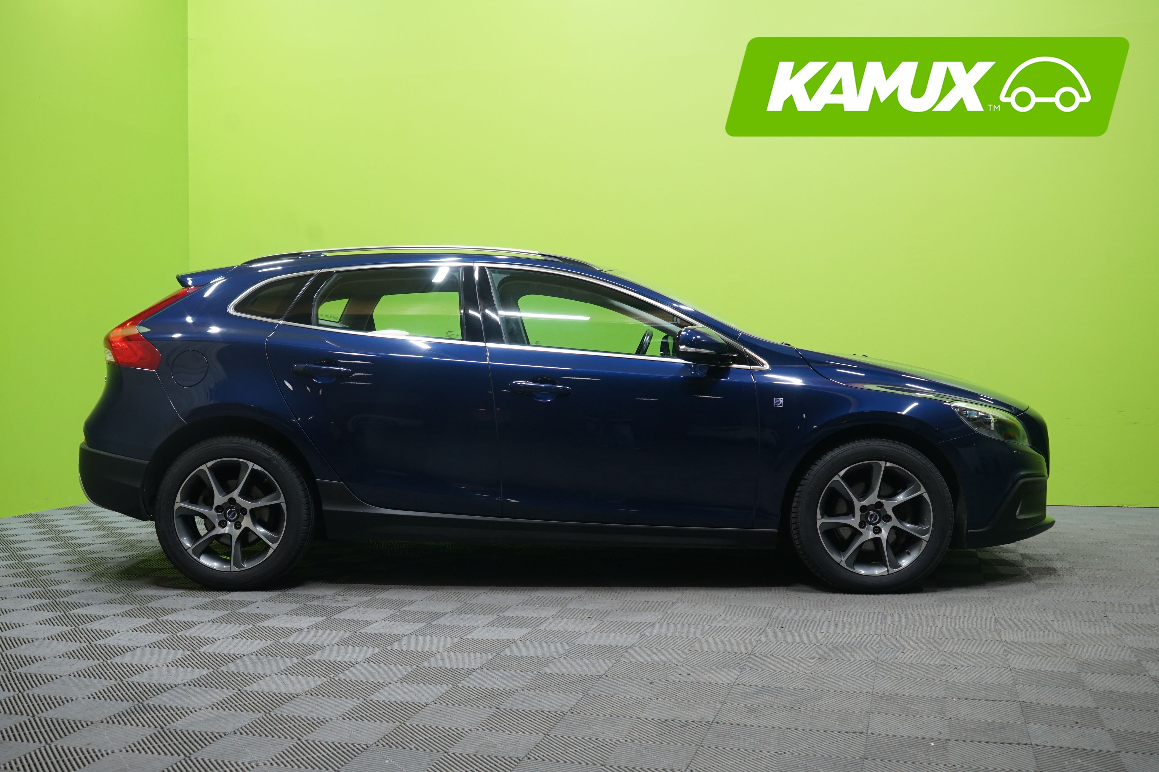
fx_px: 1223
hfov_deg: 50.7
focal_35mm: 38
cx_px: 580
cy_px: 386
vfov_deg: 35.1
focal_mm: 38
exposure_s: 1/20
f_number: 5.6
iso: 800
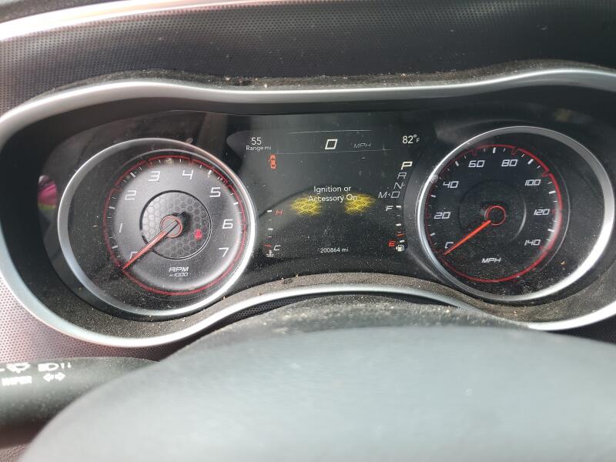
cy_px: 231
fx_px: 463
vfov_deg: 53.1
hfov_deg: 67.3
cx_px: 308
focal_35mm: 26
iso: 50
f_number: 1.5
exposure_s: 1/143
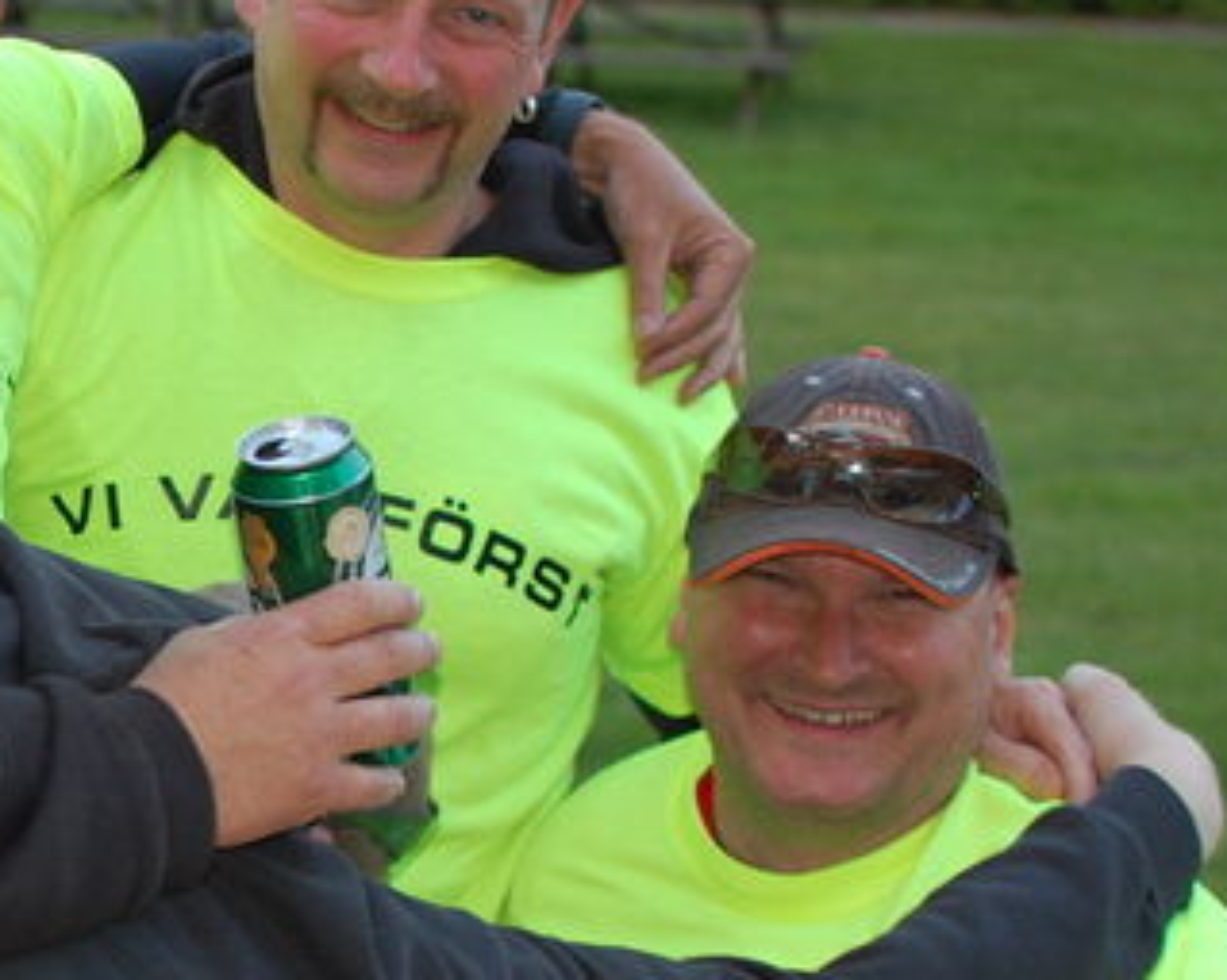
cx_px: -137
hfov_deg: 15.2
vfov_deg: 12.5
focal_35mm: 123
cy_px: 648
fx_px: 4472
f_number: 2.8
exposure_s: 1/125
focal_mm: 35
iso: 400
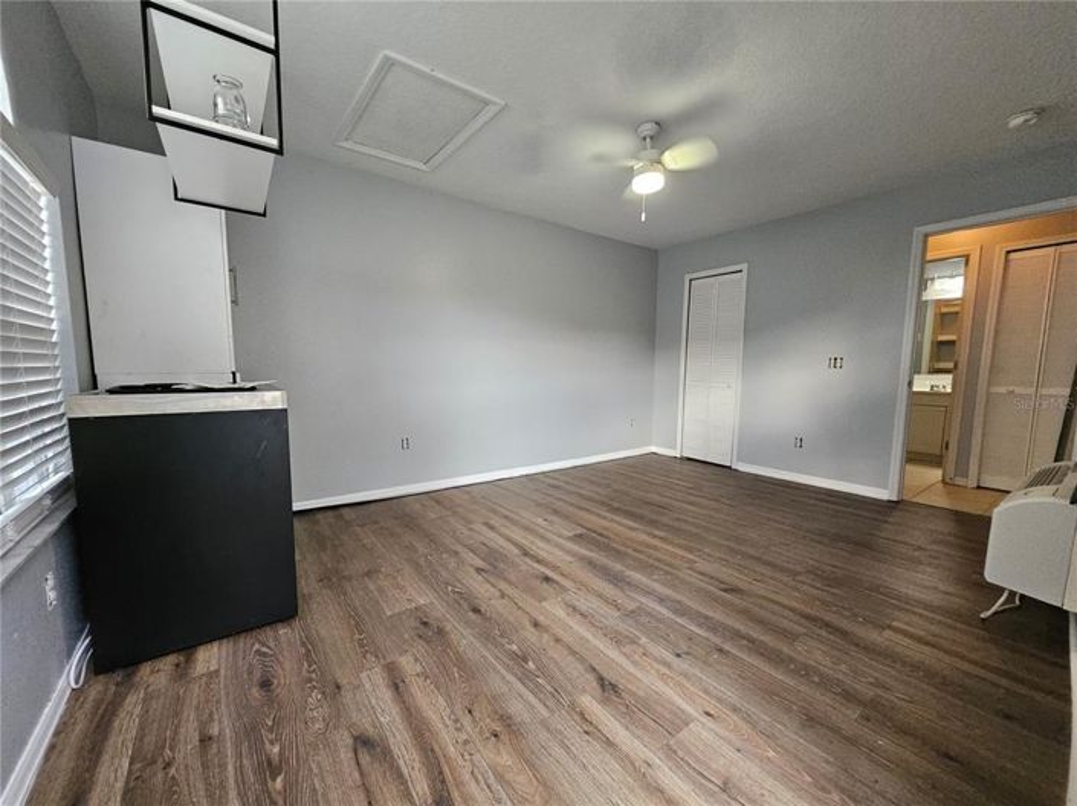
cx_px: 538
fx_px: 404
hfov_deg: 106.2
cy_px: 403
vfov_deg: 89.9
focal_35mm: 13
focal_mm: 1.74
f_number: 2.2
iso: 250
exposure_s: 1/77.4
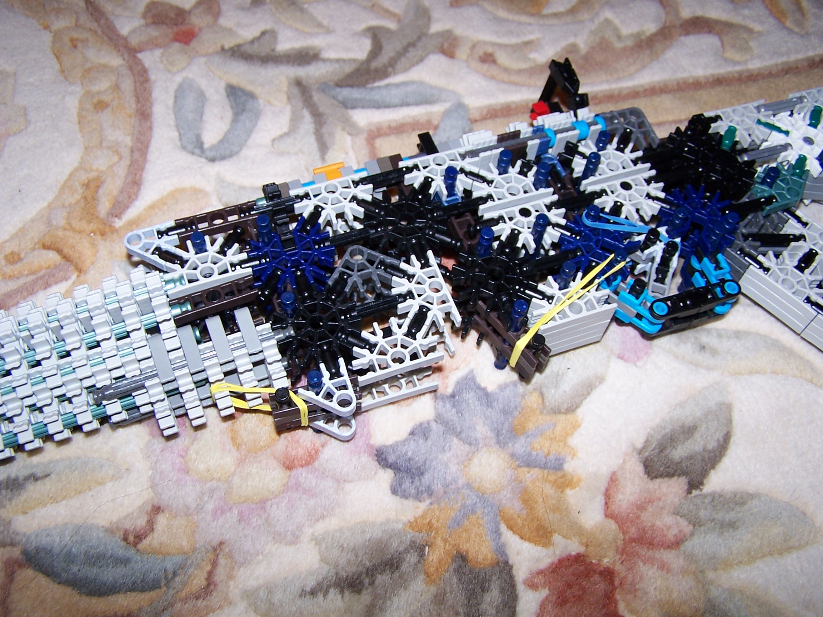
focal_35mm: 38
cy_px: 308
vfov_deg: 37.7
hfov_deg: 49.0
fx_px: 903
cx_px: 412
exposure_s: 1/60
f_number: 2.8
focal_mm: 6.3
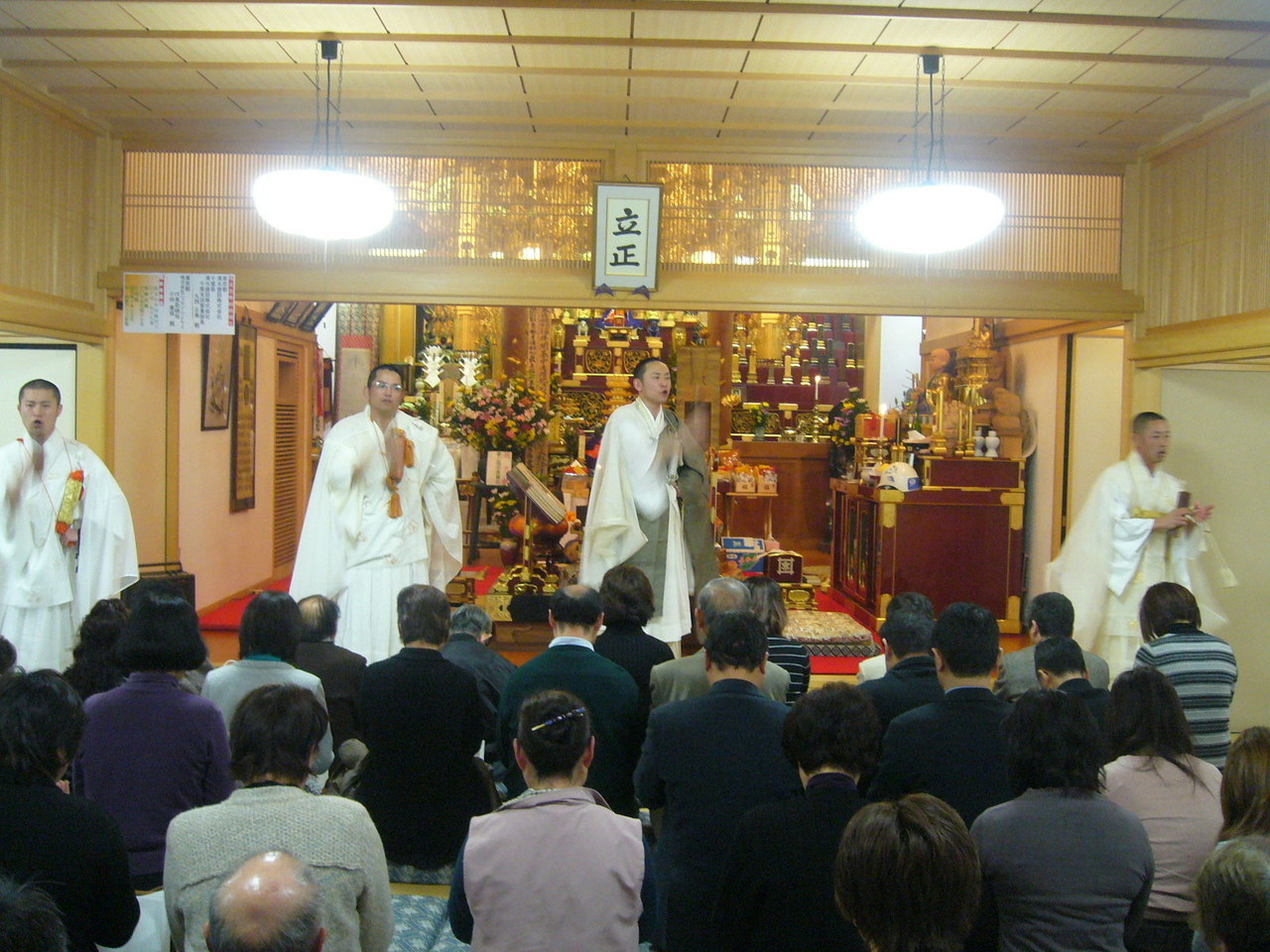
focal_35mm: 36
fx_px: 1321
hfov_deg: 51.4
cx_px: 635
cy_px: 476
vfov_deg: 39.7
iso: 200
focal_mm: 6
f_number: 2.9
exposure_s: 1/8
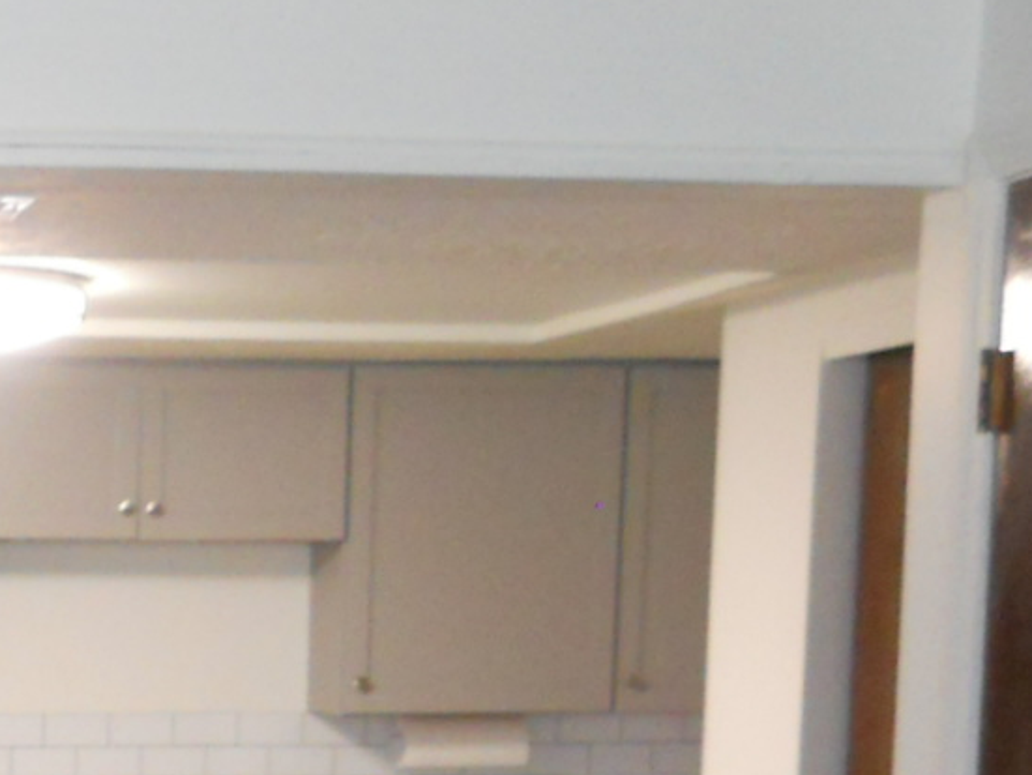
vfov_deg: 13.5
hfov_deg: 17.7
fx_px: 3103
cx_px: -290
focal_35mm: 104
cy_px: 1144
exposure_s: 1/30
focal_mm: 5
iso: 400
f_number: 2.7
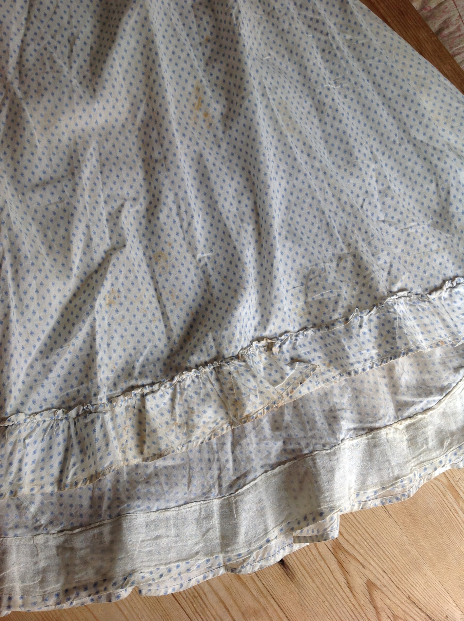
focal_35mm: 35
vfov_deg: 52.7
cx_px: 232
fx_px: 627
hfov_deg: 40.6
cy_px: 310
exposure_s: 1/129
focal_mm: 4.28
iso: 50
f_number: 2.4
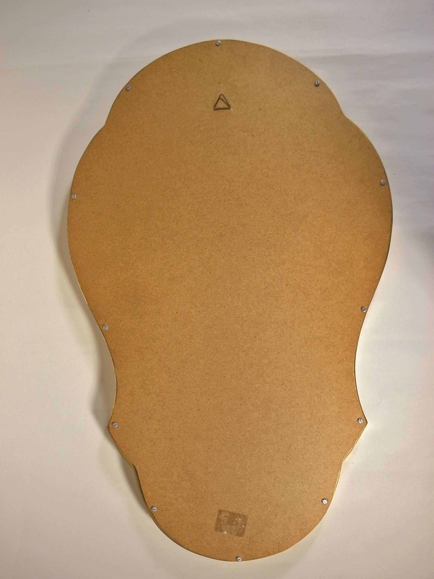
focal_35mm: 33
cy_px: 290
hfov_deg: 42.9
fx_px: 552
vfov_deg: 55.4
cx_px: 217
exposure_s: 1/30
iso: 160
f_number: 3.6
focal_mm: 5.9
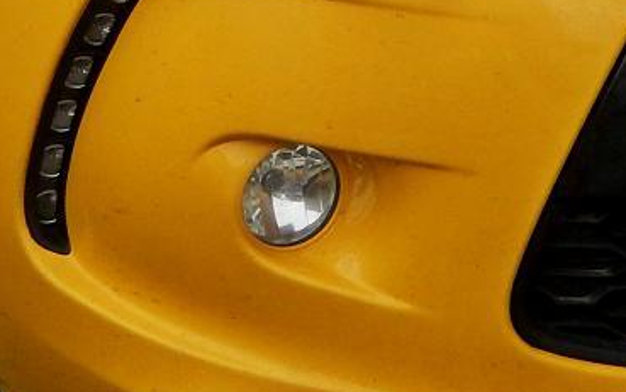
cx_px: 556
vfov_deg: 6.3
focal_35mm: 202
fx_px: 3448
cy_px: -368
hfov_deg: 10.3
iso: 125
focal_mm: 7.3
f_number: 4.2
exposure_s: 1/125
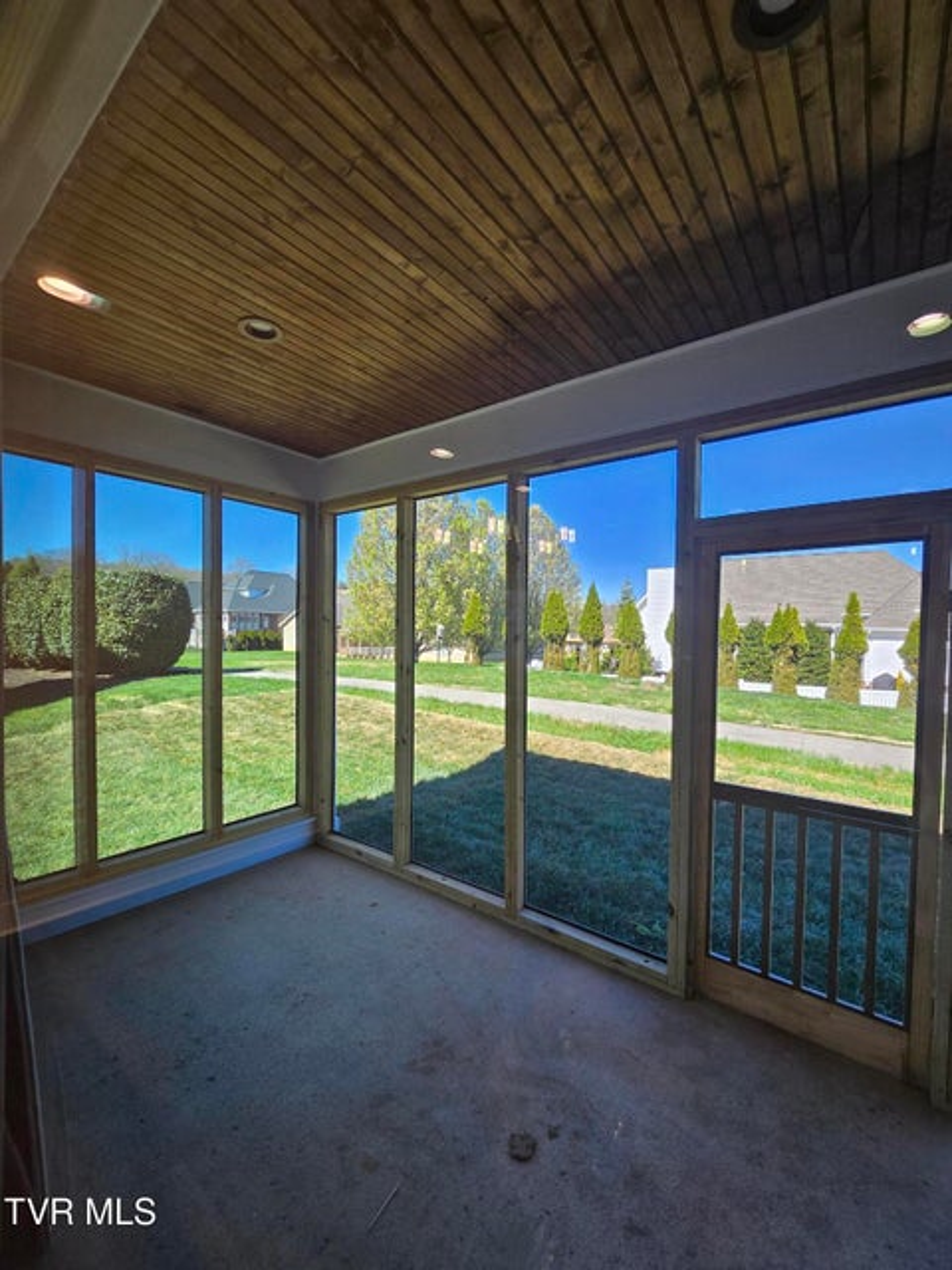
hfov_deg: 89.9
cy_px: 635
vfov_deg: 106.2
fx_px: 477
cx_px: 476
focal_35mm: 13
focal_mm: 2.2
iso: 50
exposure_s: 1/280
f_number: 2.2
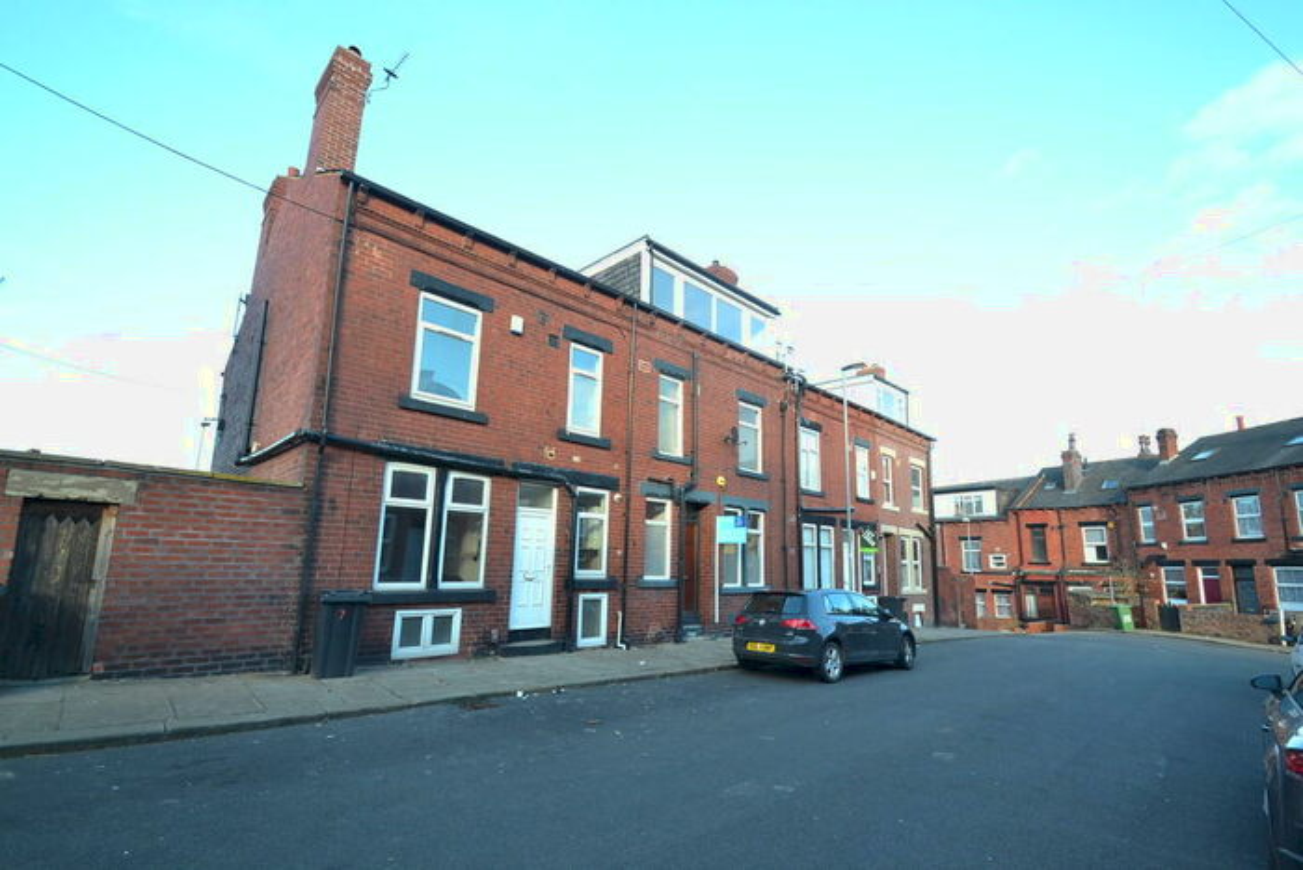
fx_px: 543
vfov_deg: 77.4
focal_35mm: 15
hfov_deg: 100.4
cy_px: 435
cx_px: 652
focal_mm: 10
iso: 400
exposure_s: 1/160
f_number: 6.3
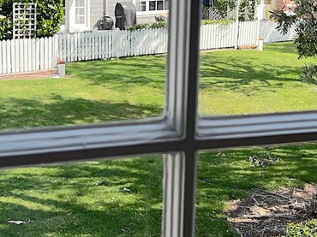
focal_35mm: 72
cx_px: 194
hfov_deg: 27.0
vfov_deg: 20.1
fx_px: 659
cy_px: 39
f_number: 1.5
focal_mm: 5.7
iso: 50
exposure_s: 1/1779
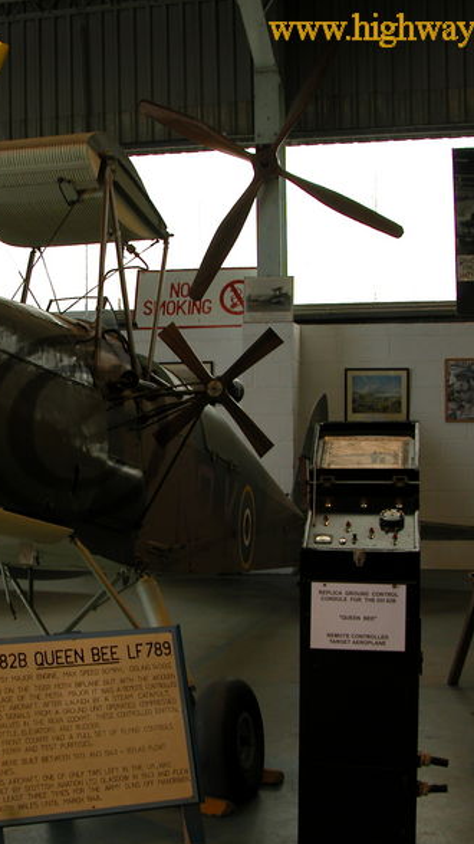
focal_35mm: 52
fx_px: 1162
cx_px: 72
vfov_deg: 39.9
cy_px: 428
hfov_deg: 22.6
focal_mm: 8.9
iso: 100
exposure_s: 1/117
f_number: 3.5
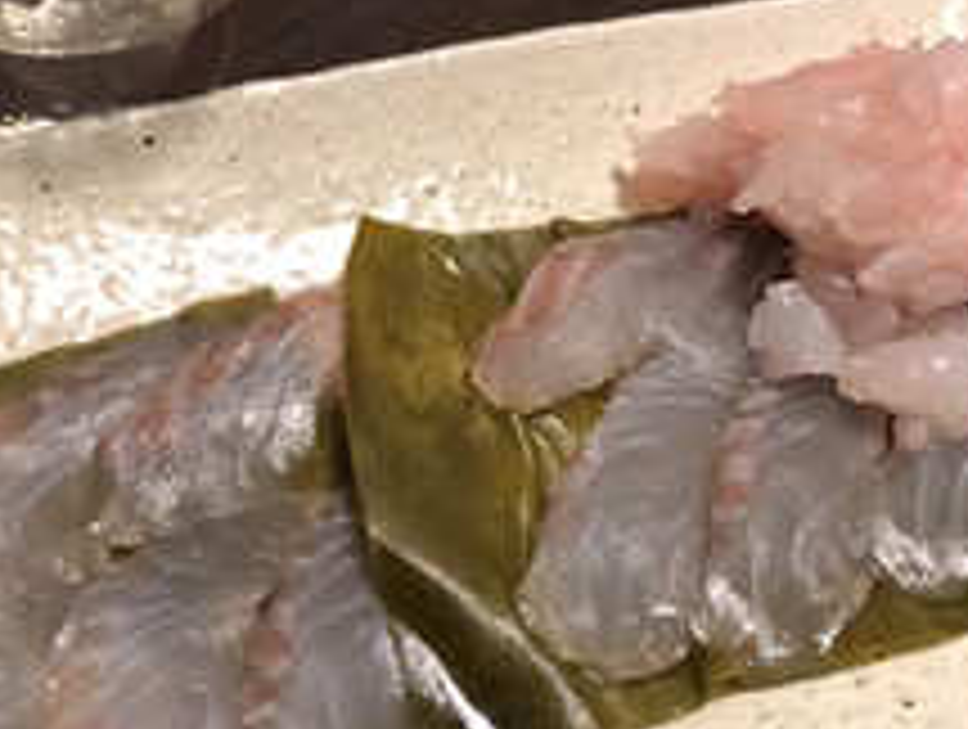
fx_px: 1457
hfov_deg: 36.7
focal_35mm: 52
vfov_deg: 28.1
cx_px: 423
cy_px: 333
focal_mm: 3.99
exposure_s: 1/15
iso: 50
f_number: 1.8
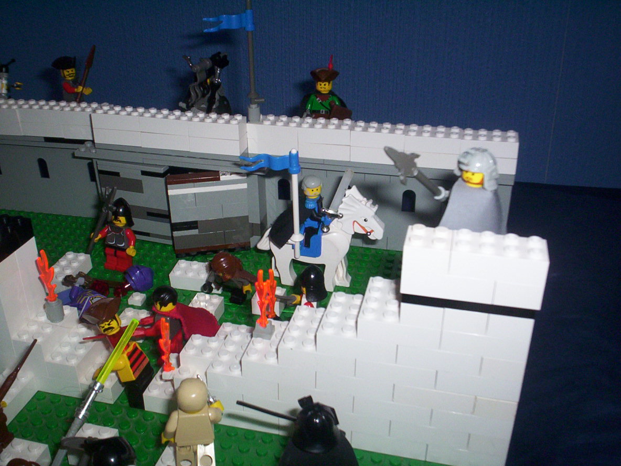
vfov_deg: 37.7
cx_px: 310
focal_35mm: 38
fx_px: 682
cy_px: 233
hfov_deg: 49.0
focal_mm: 4.99
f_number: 4.5
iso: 140
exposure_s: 1/60
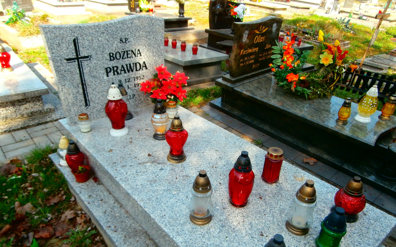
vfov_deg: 47.5
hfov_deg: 70.4
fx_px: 281
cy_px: 138
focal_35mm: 26
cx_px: 197
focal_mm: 4.2
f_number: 3
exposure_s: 1/250
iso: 100
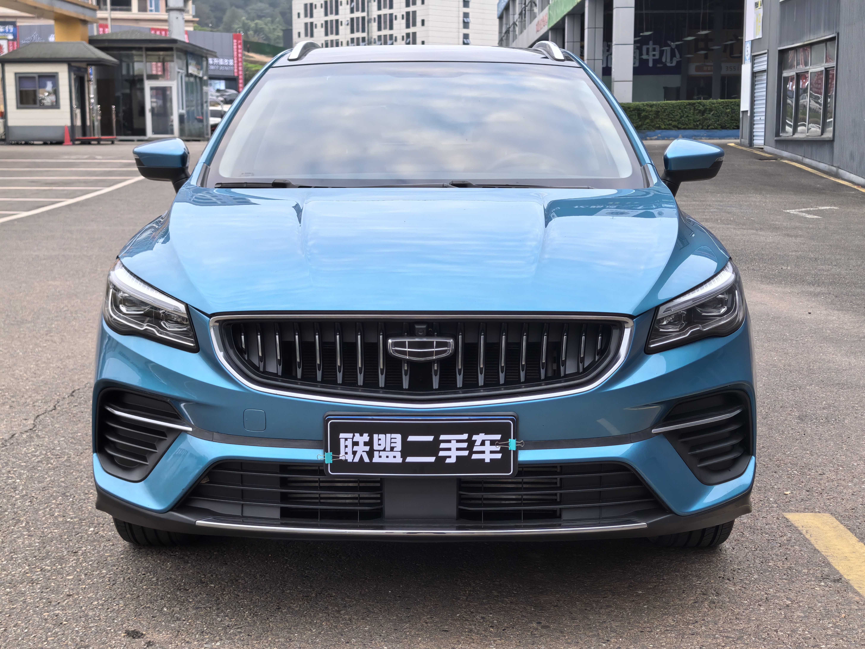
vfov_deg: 27.0
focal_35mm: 54
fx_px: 1349
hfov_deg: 35.5
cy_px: 324
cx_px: 432
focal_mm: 6.98
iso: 64
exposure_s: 1/100
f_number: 1.4
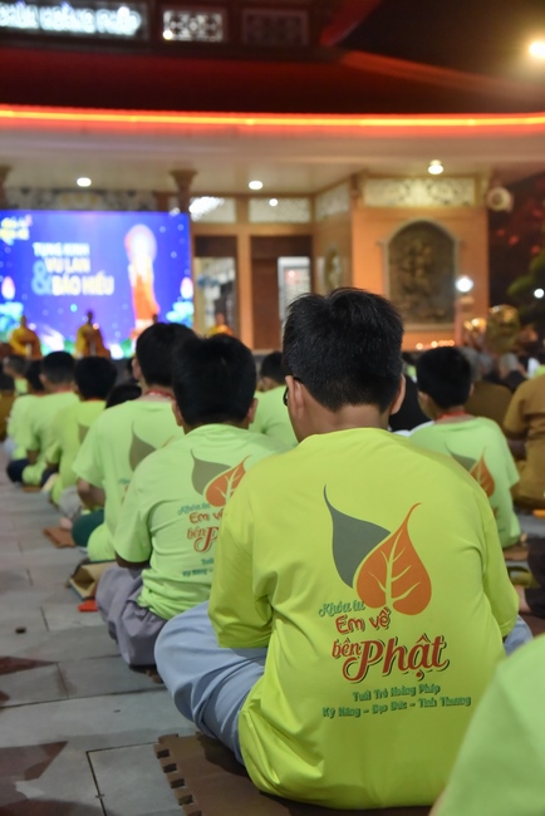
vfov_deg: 38.2
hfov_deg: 26.0
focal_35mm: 52
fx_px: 1179
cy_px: 408
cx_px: 272
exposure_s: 1/125
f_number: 5.6
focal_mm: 52
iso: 6400
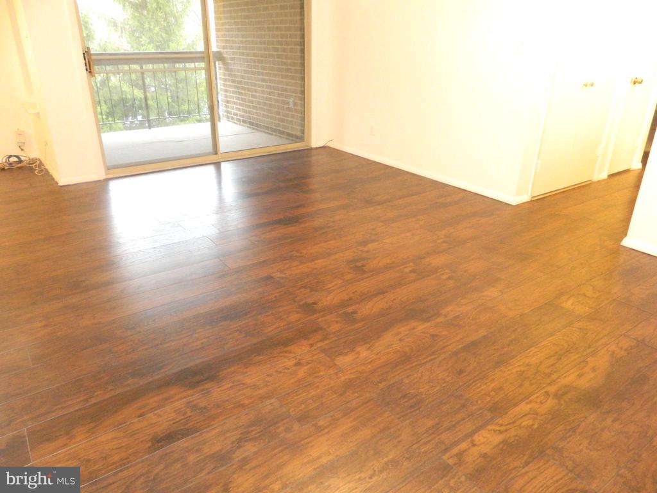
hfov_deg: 69.4
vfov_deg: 54.9
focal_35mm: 25
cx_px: 328
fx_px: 474
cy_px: 246
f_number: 3.1
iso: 400
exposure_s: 1/15
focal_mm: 4.5
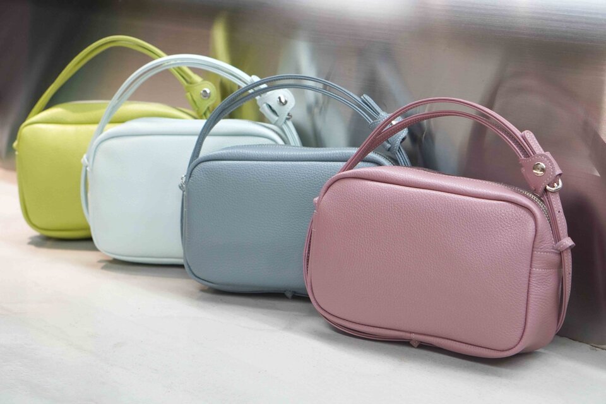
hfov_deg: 27.0
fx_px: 1262
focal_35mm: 75
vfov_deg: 18.2
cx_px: 303
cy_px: 202
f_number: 4
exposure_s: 1/160
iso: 800
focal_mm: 50
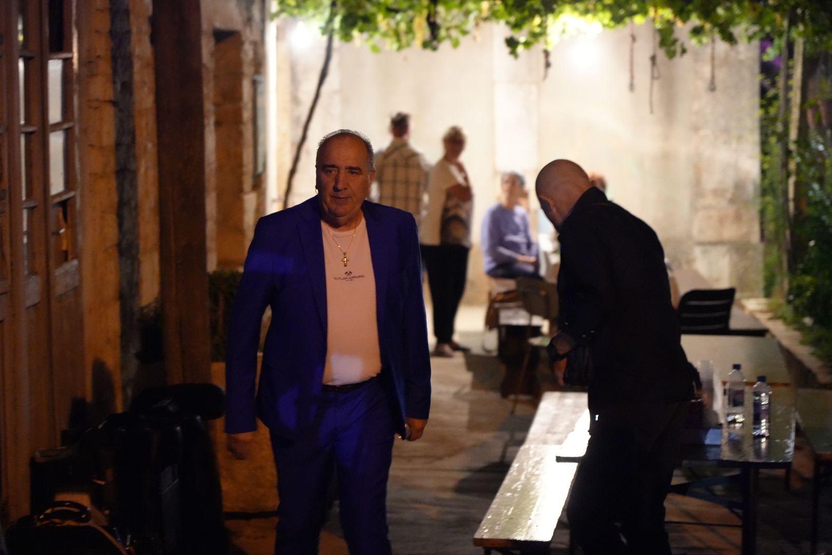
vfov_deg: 13.0
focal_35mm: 105
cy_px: 278
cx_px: 416
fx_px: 2426
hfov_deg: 19.5
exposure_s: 1/60
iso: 12800
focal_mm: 105
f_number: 4
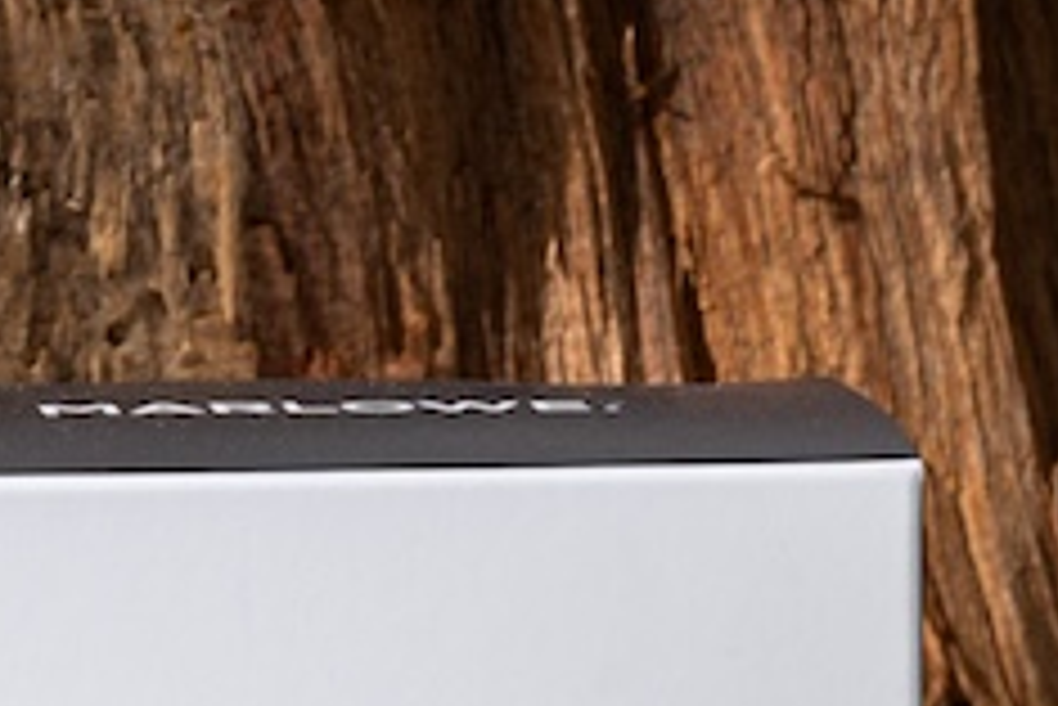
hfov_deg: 2.4
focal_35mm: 862
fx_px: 25348
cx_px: 968
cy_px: 1300
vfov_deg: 1.6
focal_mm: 135
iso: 100
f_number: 16
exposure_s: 1/10
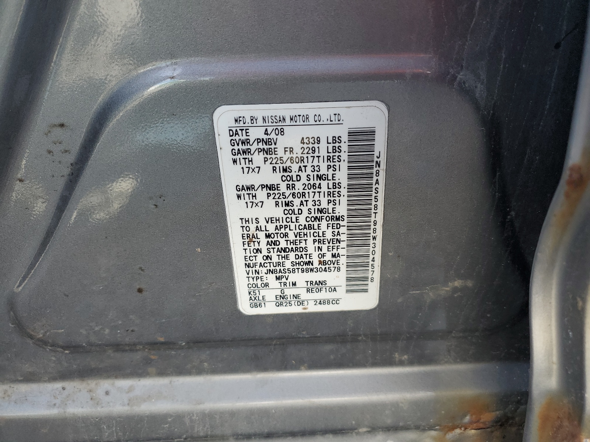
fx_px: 443
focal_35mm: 26
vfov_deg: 53.1
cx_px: 295
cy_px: 221
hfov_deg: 67.3
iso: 50
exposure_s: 1/250
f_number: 1.5
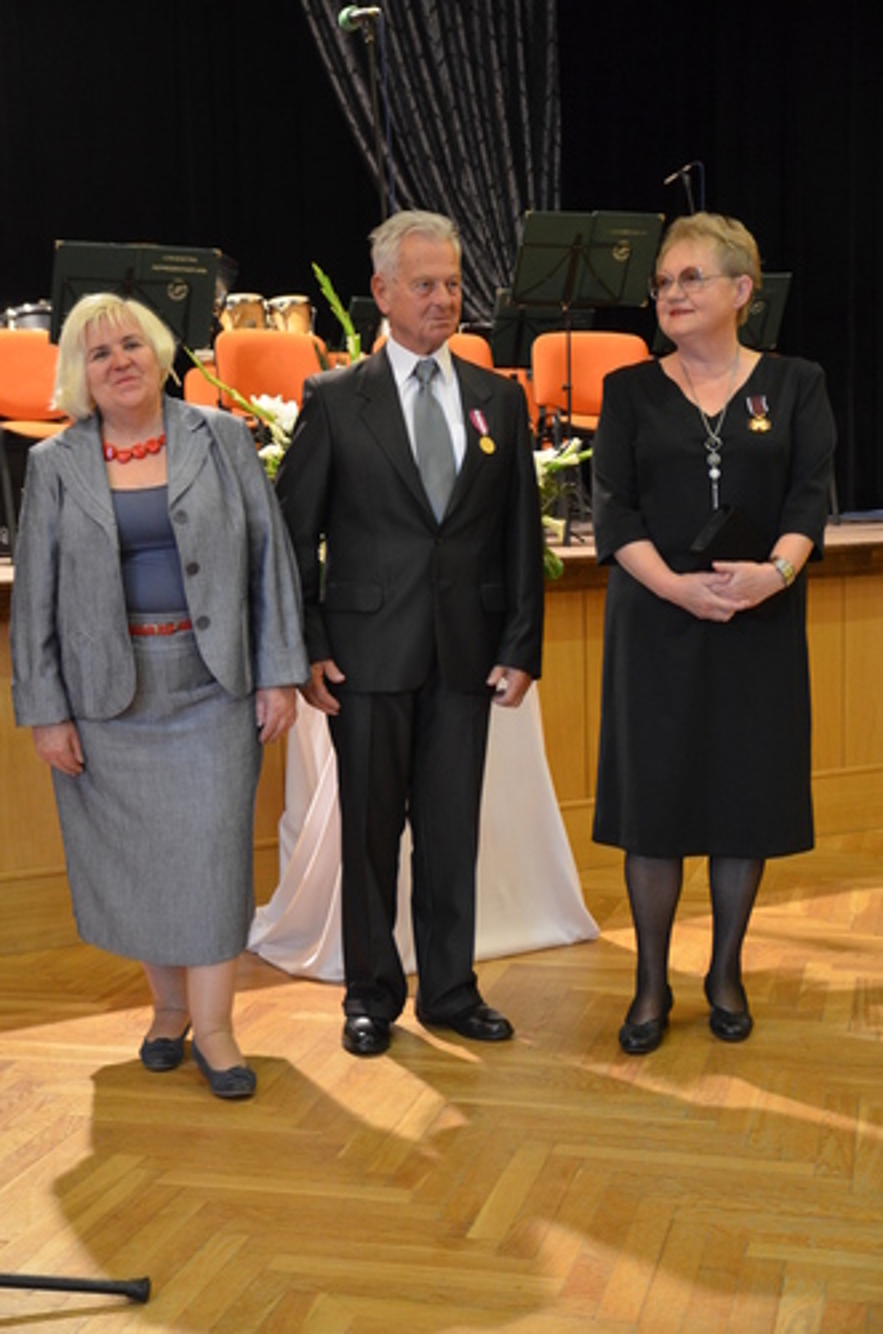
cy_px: 667
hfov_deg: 25.6
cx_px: 442
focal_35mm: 52
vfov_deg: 37.9
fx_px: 1941
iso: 1600
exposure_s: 1/60
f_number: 4
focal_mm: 35
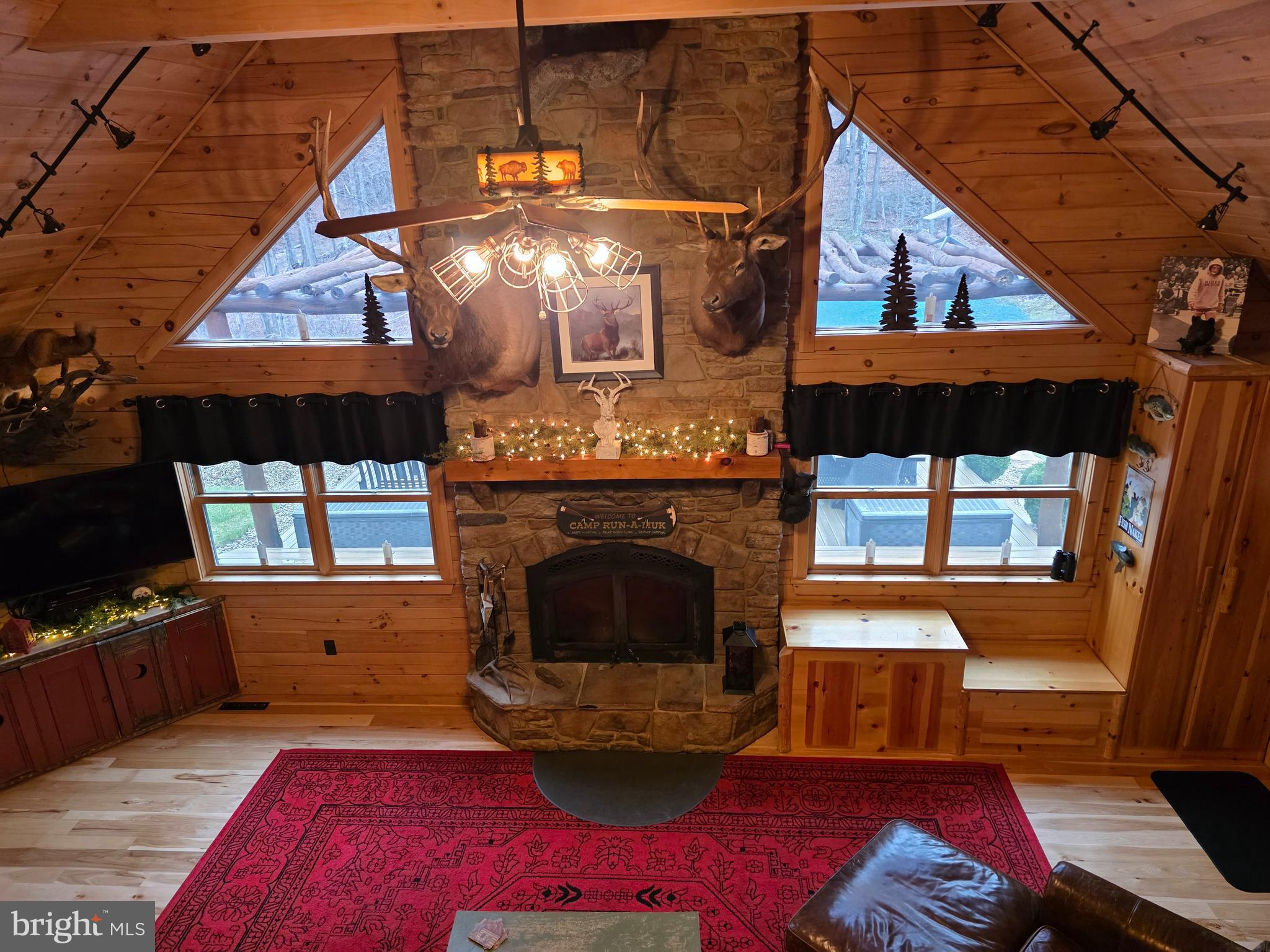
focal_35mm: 23
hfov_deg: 73.9
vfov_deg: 58.9
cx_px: 635
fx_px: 844
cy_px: 476
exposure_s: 1/120
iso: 800
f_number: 1.7
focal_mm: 6.3
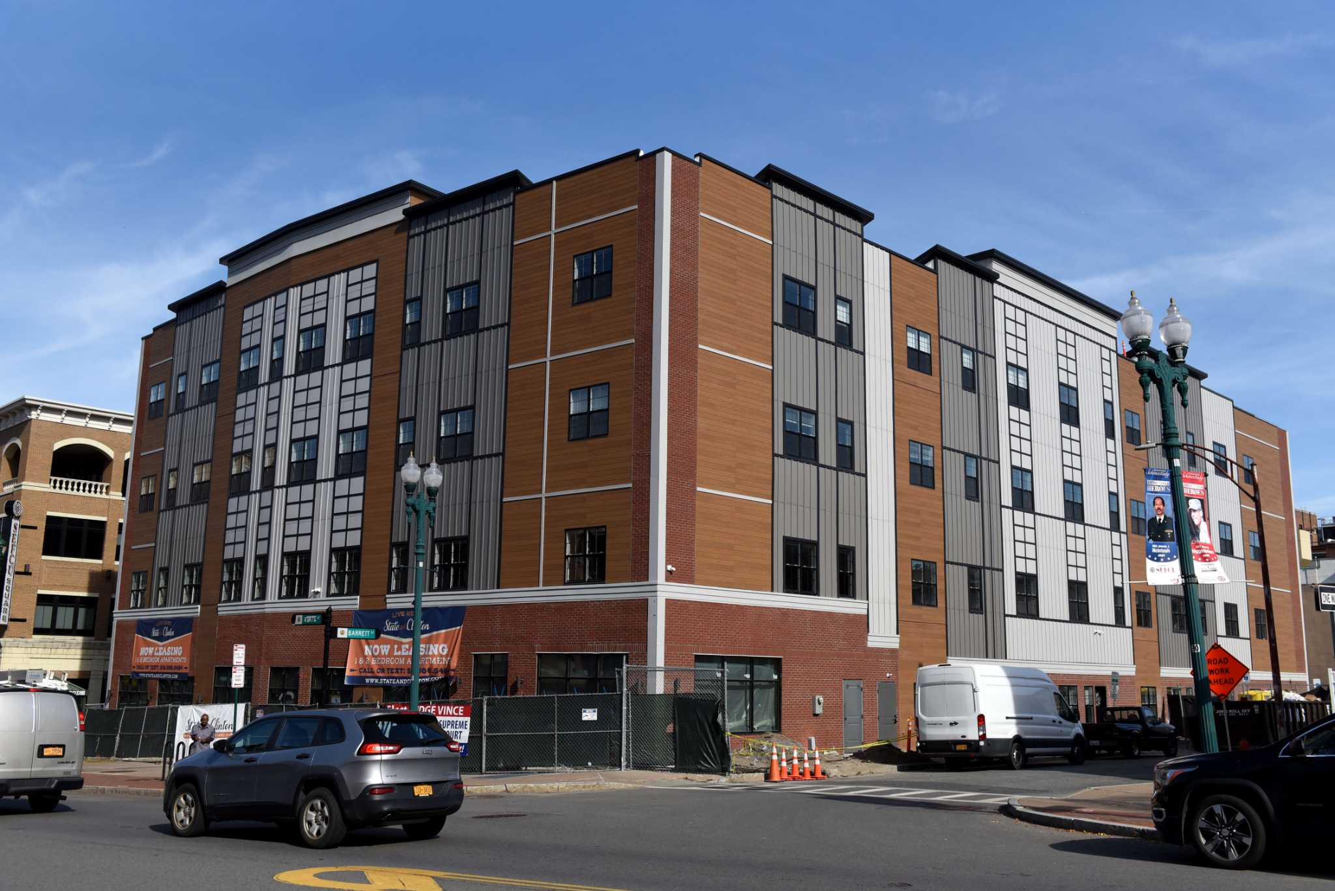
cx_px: 668
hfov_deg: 58.7
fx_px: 1187
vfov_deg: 41.1
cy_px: 446
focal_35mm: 32
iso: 900
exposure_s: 1/4000
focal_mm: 32
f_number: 7.1
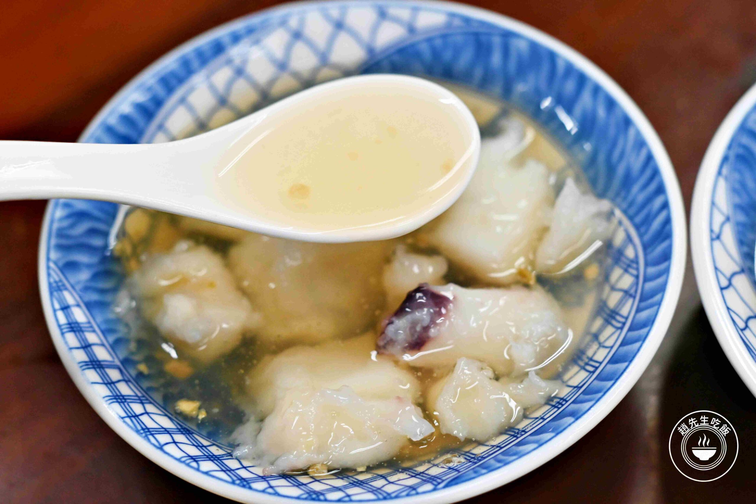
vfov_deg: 18.2
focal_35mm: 75
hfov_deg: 27.0
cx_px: 378
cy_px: 252
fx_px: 1575
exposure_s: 1/200
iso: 640
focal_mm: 50
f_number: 3.2
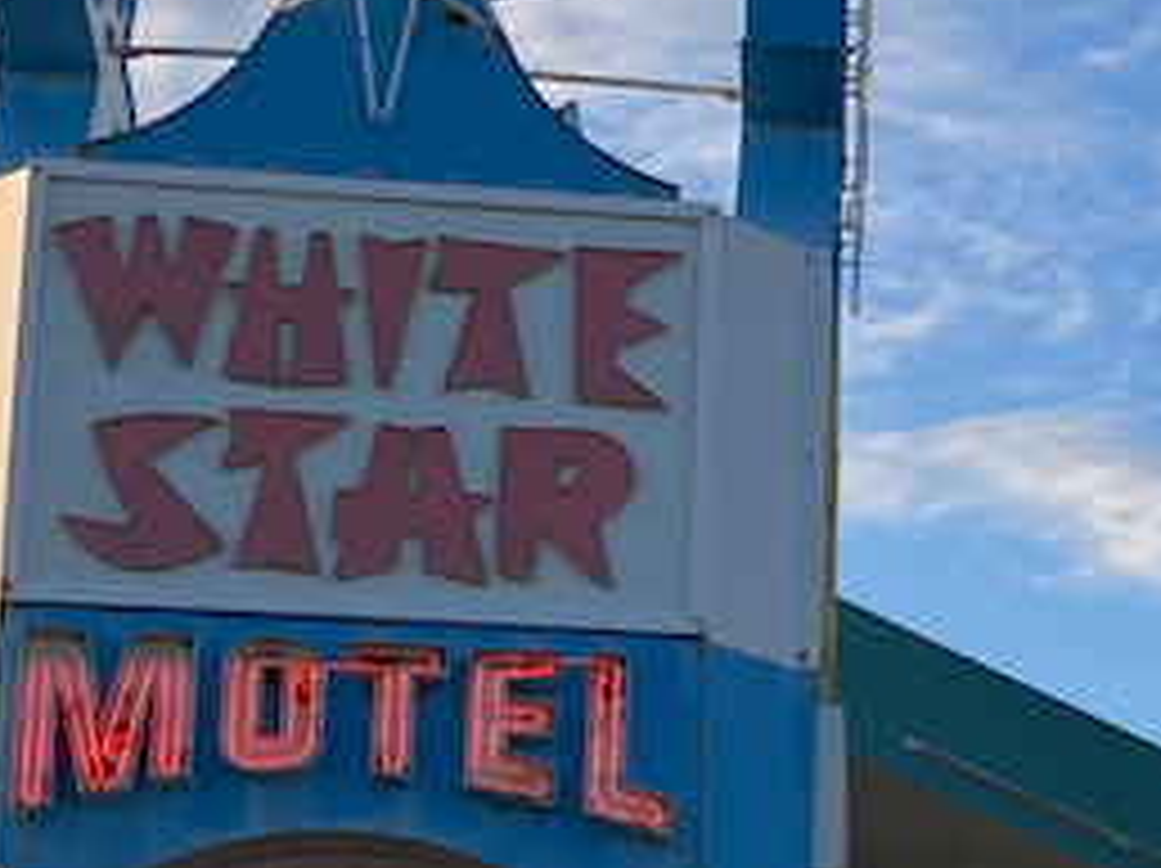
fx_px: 4658
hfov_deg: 13.1
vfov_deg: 10.5
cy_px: 1043
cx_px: 1922
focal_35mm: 139
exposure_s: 1/640
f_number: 1.8
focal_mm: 3.99
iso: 20
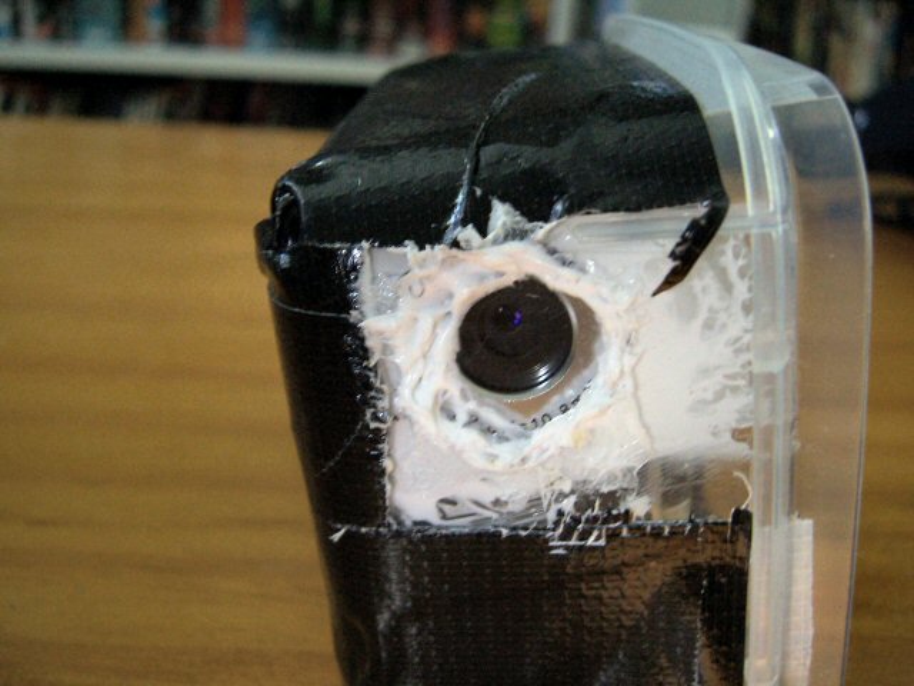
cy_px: 343
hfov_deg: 51.4
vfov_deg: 39.7
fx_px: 951
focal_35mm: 36
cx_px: 457
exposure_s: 1/8
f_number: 3
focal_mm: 6
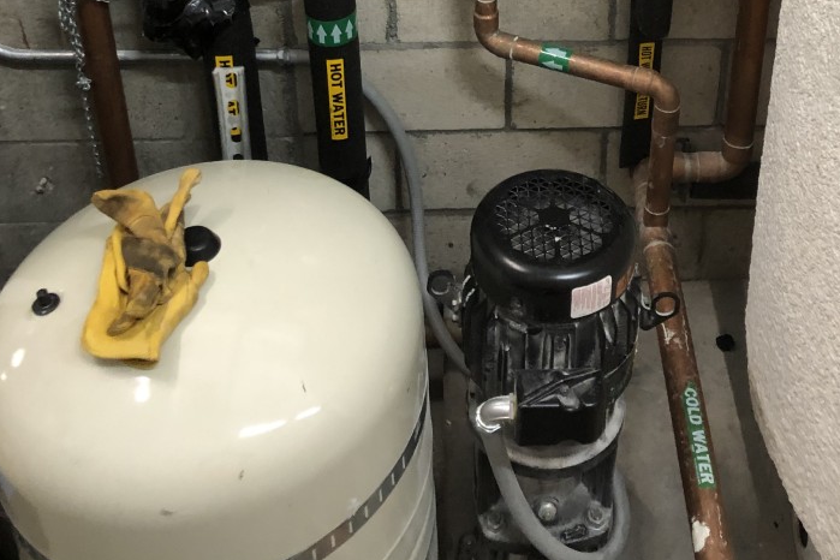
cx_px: 502
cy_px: -72
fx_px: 1167
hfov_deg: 39.4
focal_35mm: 50
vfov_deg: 24.9
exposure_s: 1/15
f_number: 1.8
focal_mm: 3.99
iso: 80
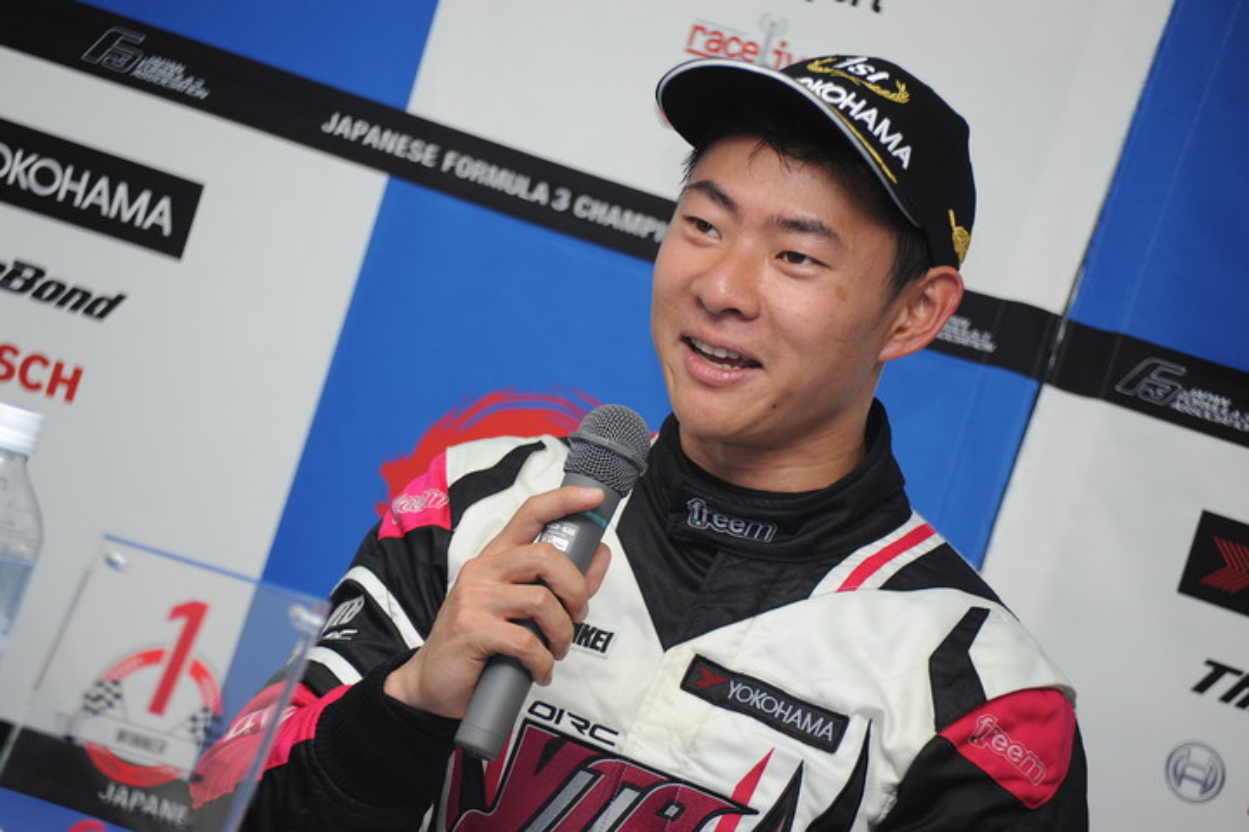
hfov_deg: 10.3
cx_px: 624
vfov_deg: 6.9
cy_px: 416
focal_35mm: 200
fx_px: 6938
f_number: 5.6
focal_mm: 200
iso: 800
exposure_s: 1/250
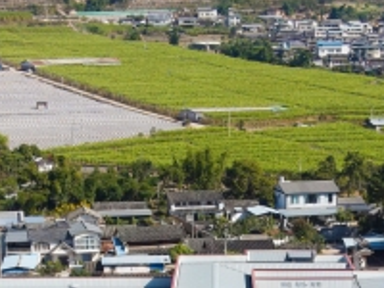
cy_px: 476
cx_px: 186
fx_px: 1065
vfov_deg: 14.1
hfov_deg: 20.4
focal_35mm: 96
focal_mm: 4.5
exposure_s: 1/640
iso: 100
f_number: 2.8
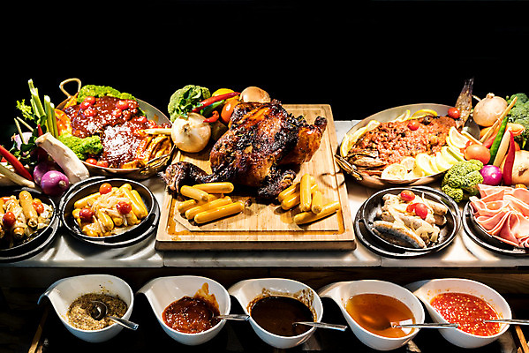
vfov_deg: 35.1
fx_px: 559
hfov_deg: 50.7
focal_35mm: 38
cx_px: 264
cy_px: 176
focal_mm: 38
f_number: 7.1
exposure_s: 1/100
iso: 640
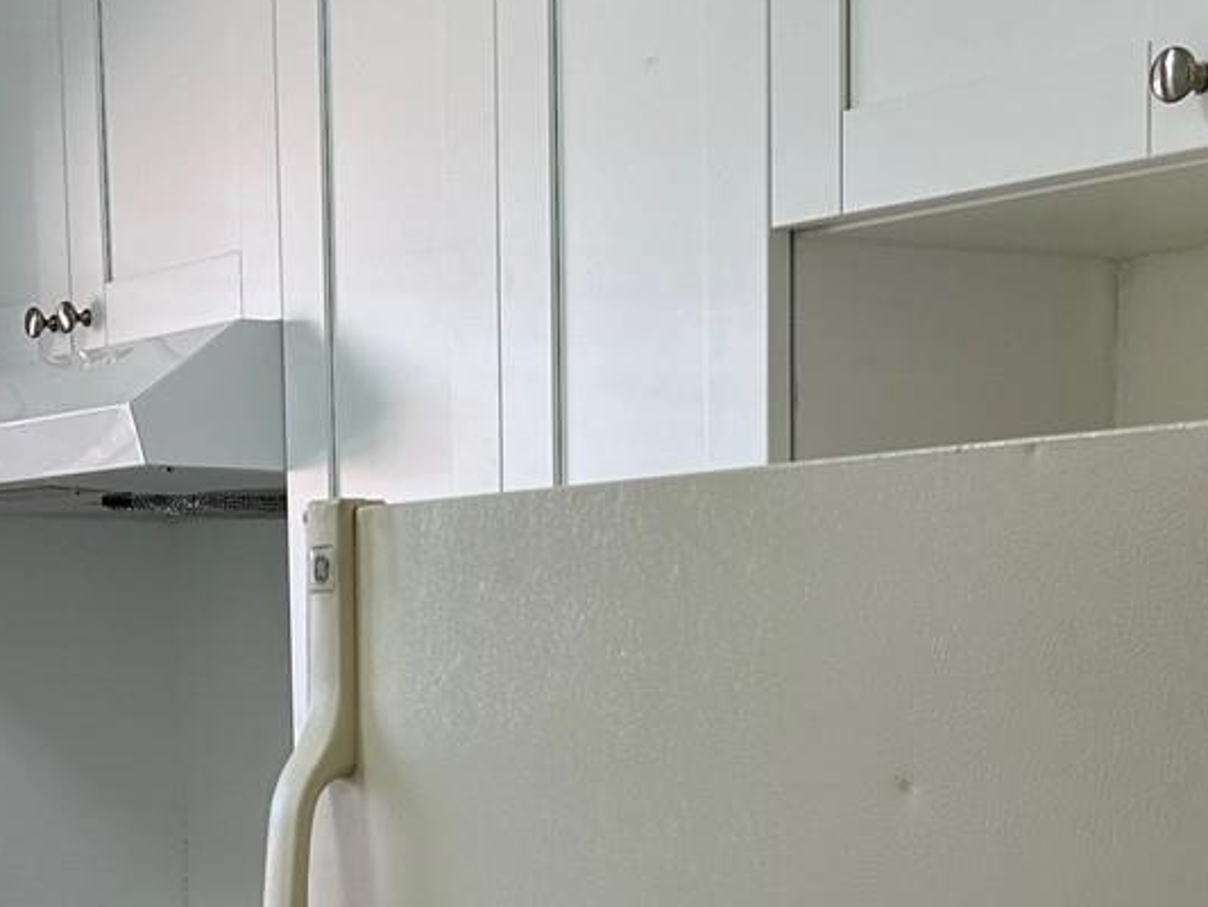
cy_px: 819
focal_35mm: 78
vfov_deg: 18.6
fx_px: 2723
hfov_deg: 24.8
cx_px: 369
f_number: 1.5
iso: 50
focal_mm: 5.7
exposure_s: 1/163
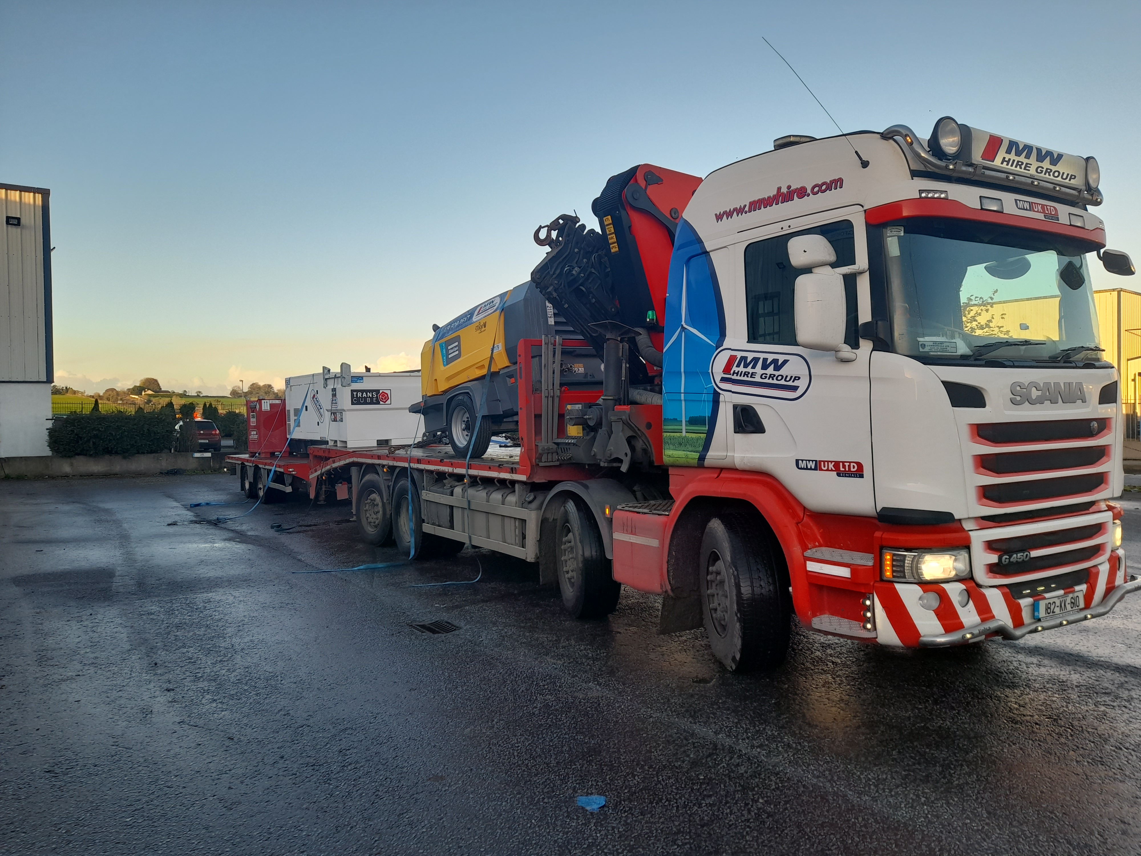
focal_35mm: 25
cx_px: 570
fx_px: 824
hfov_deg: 69.4
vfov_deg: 54.9
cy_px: 428
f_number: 2
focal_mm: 4.6
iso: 20
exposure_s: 1/120
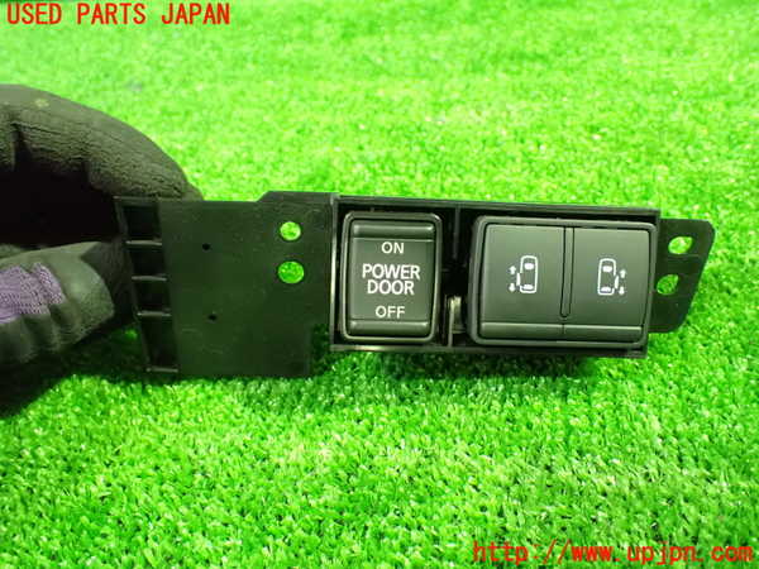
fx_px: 658
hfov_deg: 60.0
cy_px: 284
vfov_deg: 46.8
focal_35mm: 30
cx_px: 380
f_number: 2.3
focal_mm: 5.4
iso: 1600
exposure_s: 1/30
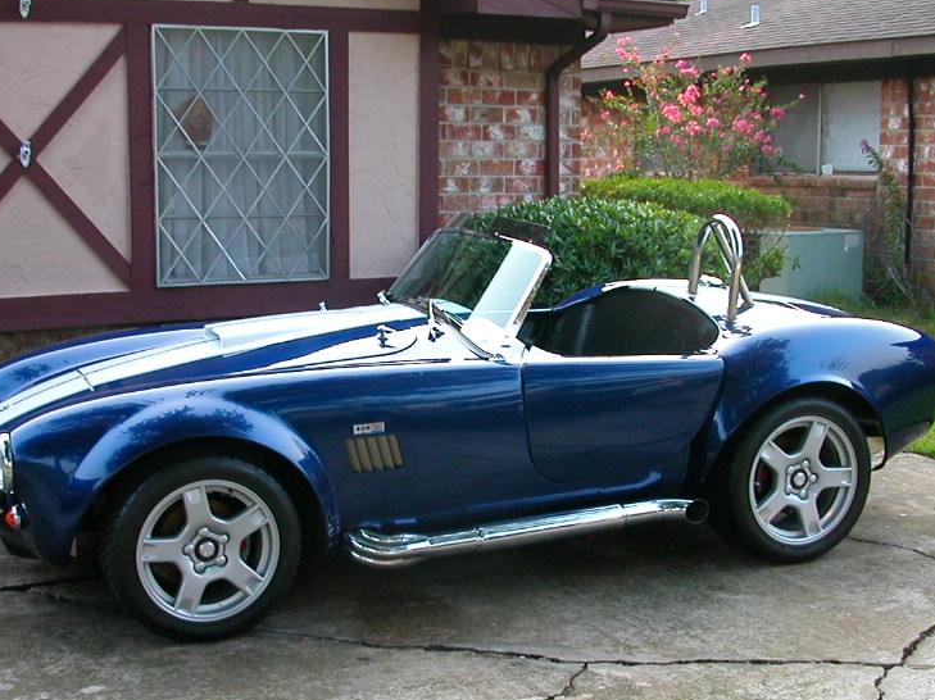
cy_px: 453
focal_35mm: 52
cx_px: 472
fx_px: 1404
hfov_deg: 36.8
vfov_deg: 27.9
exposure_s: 1/94.9
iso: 100
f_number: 2.7
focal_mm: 5.6
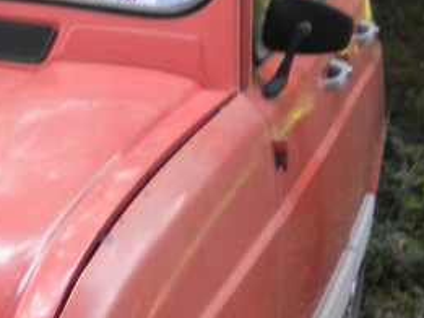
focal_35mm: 143
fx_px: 1752
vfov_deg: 10.3
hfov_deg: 13.2
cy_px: 318
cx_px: -158
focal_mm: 6.3
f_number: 3.1
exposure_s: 1/59.8
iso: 85
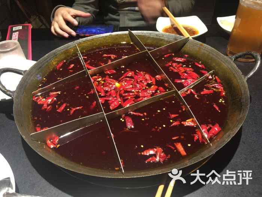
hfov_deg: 61.7
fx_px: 219
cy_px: 98
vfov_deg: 48.2
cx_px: 131
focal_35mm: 29
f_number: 2.2
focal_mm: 4.15
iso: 125
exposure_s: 1/10
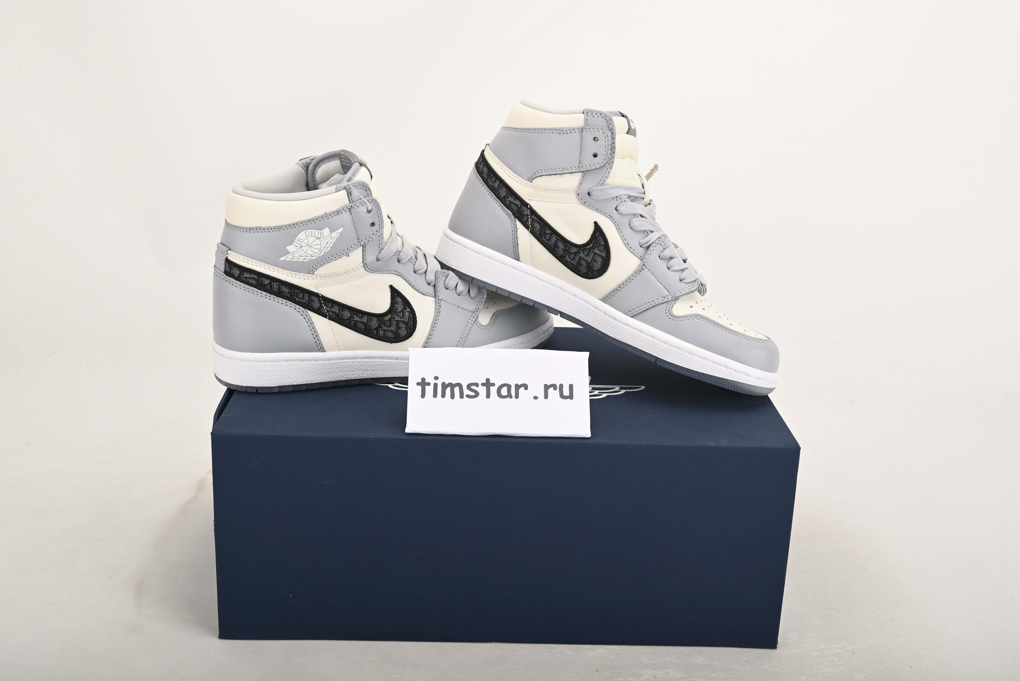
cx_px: 510
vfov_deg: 31.9
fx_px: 1190
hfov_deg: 46.4
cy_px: 340
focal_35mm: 42
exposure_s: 1/200
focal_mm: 42
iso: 100
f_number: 11
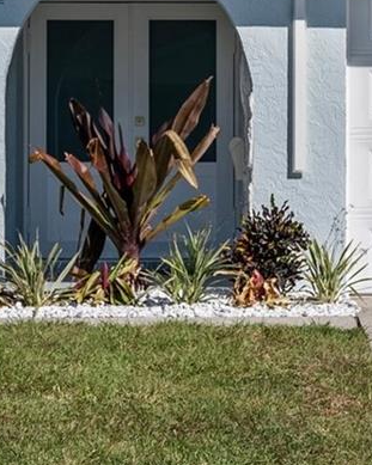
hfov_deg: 8.0
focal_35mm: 192
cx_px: 99
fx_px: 2650
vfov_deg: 10.0
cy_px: 103
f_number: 3.5
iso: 125
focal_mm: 49.9
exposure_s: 1/4000
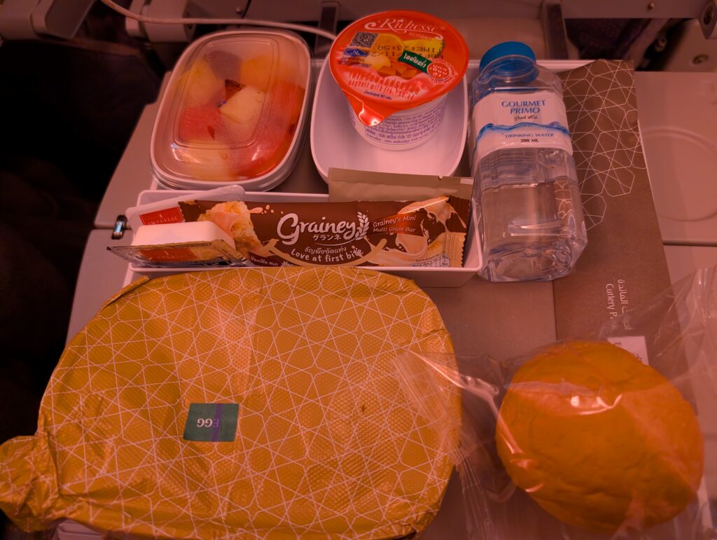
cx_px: 358
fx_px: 498
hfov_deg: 71.5
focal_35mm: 24
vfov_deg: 56.9
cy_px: 270
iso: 1999
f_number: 1.68
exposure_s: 1/30.5
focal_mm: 6.9
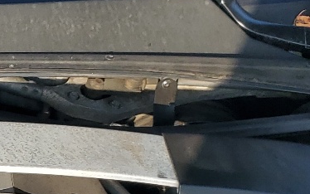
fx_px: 997
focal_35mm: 118
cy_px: 343
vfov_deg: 10.5
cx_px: -166
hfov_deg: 16.1
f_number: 1.5
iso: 50
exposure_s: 1/1250
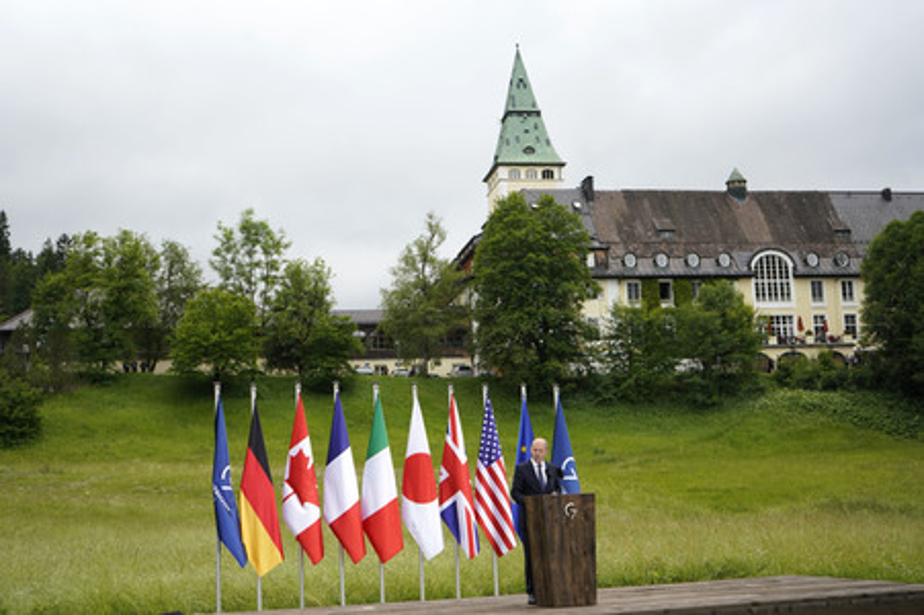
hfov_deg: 42.8
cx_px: 462
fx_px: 1180
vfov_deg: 29.2
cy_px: 308
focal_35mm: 46
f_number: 5.6
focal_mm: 46
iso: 400
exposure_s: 1/640
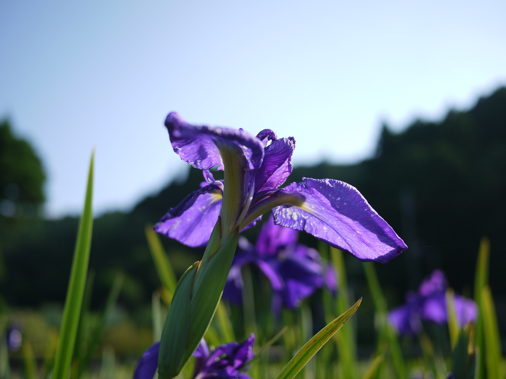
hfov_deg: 46.8
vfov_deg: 36.0
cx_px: 253
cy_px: 190
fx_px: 585
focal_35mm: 40
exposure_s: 1/3200
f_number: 2
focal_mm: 20
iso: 100
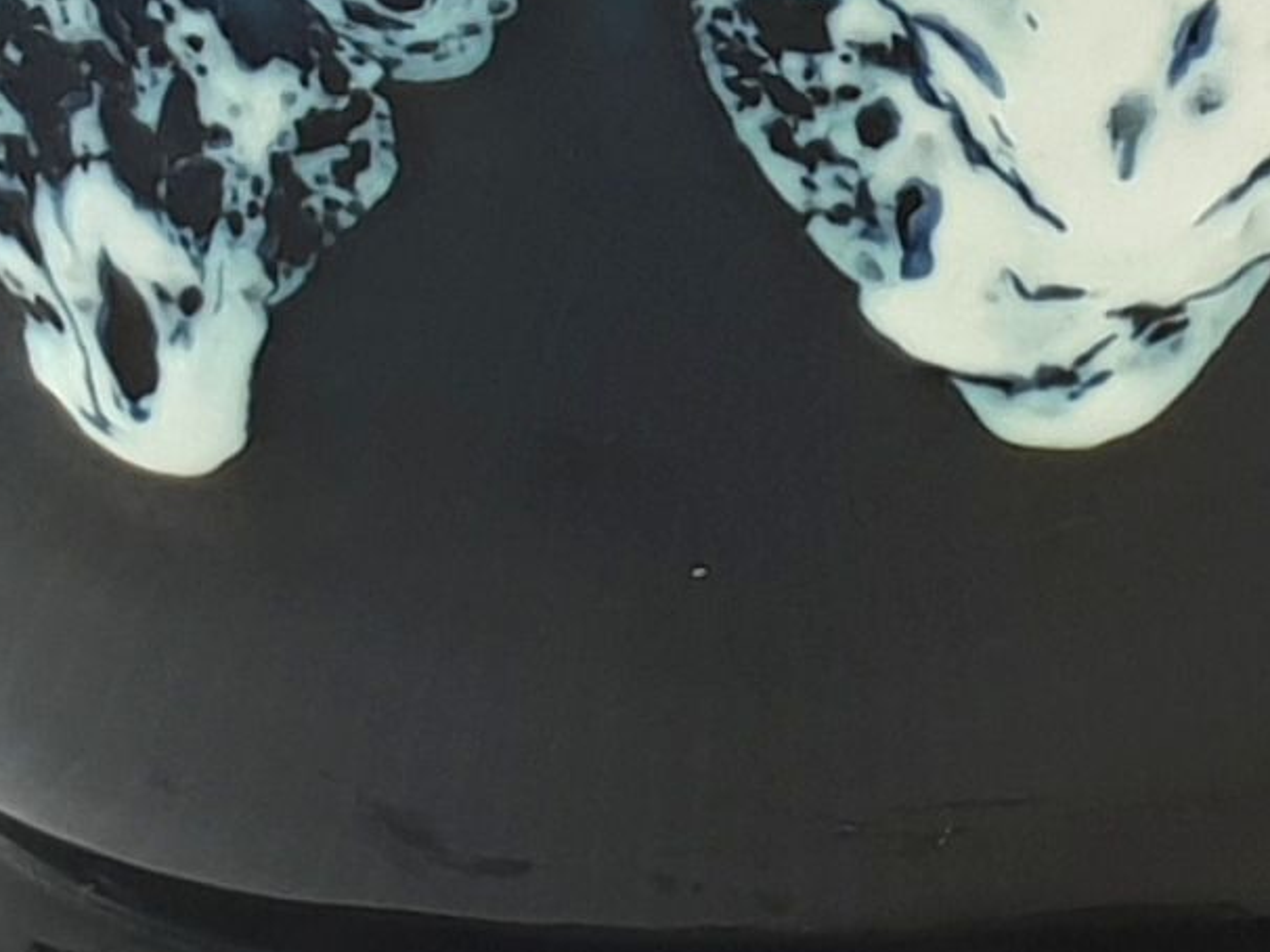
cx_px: 436
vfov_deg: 7.7
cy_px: -1617
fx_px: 6345
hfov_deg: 11.4
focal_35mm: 173
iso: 64
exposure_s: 1/100
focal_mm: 4.3
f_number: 2.4
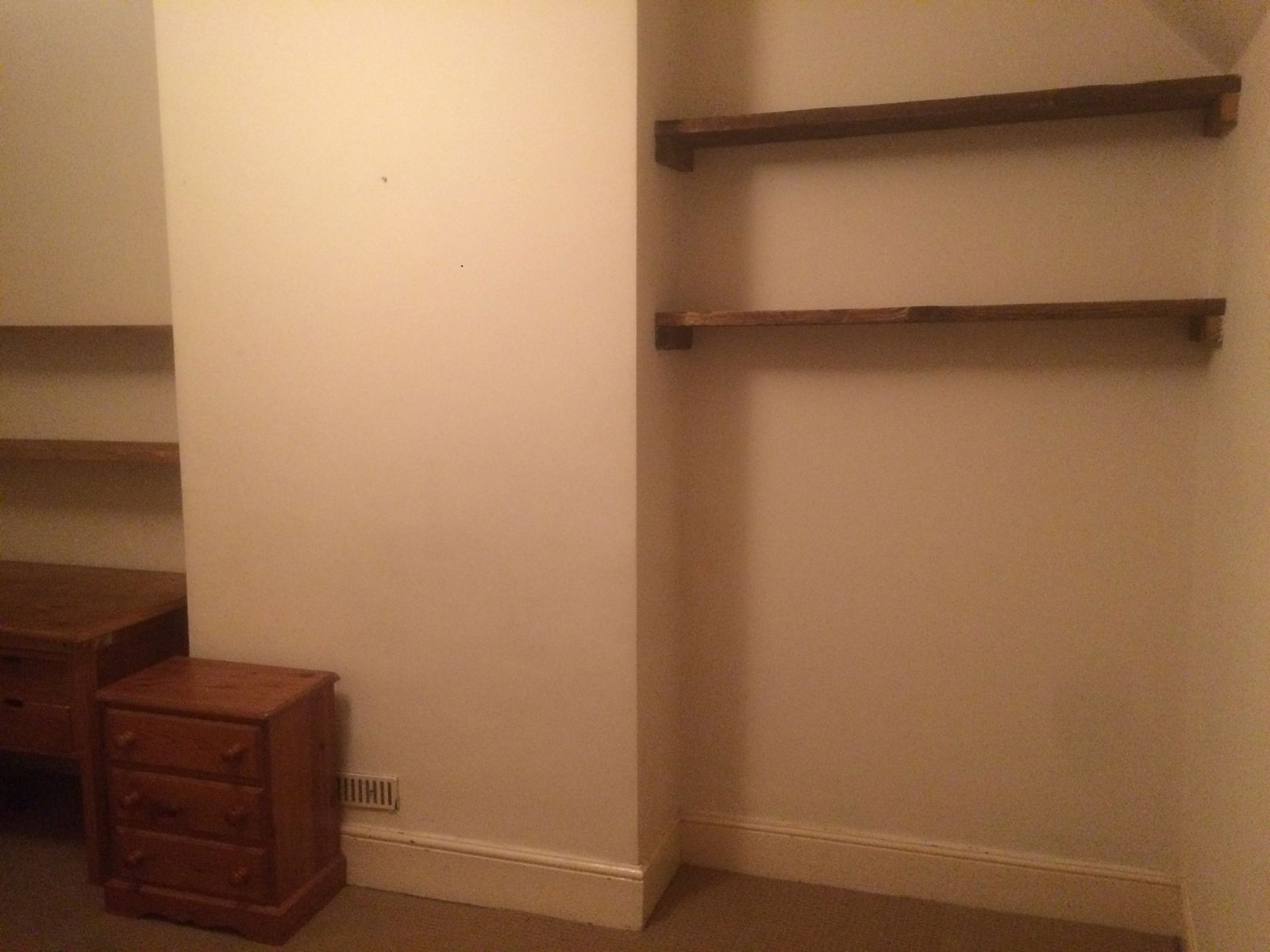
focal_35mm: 29
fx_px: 1064
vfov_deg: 48.2
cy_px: 476
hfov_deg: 61.7
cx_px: 635
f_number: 2.2
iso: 320
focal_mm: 4.15
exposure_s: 1/25
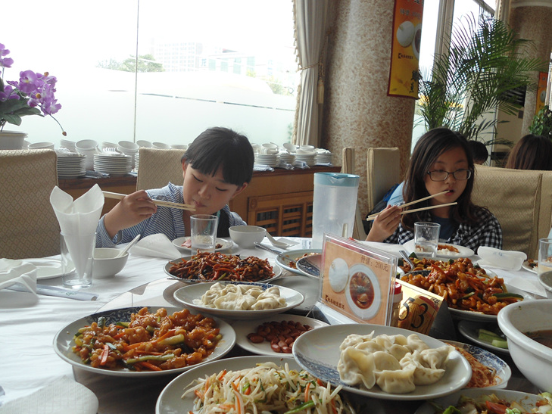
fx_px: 542
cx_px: 296
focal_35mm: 34
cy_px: 209
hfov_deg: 53.9
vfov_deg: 41.8
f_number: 3
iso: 80
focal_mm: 5.6
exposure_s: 1/160
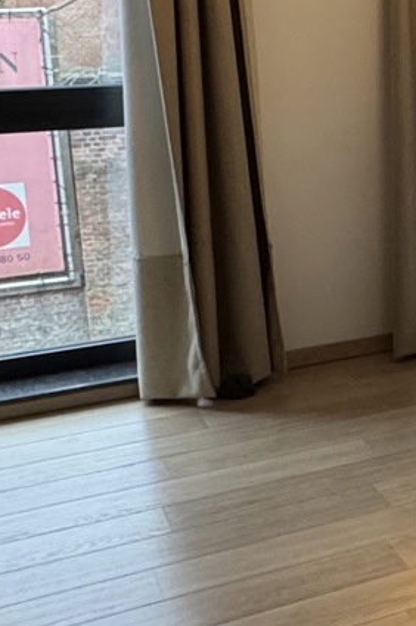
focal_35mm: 66
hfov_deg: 17.4
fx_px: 1146
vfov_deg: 30.2
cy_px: 195
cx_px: 714
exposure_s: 1/100
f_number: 2.2
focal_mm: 2.22
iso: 320
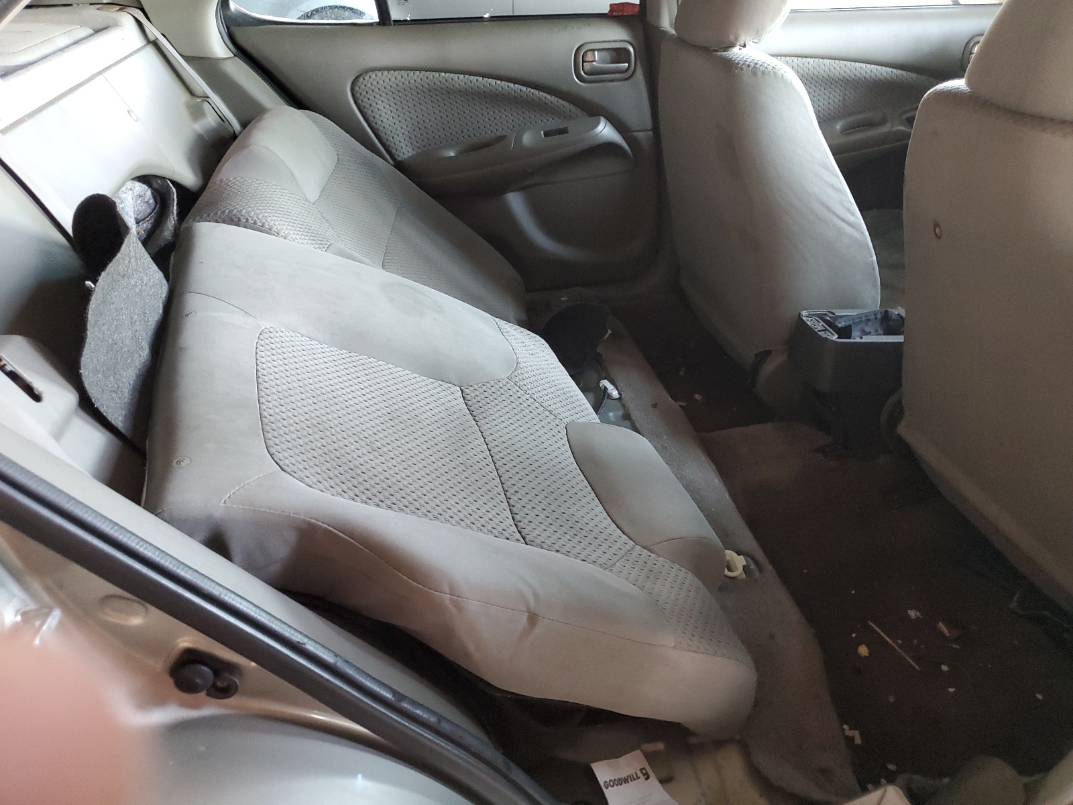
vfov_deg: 53.1
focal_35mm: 26
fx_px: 806
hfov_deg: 67.3
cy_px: 402
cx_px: 536
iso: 338
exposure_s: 1/40
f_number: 1.5
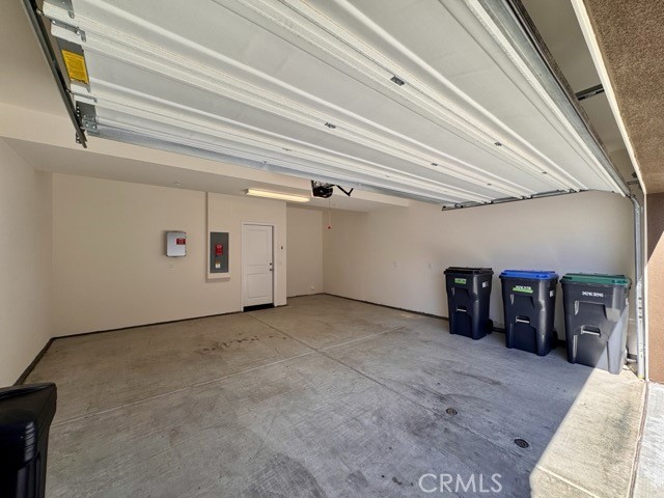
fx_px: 269
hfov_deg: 102.1
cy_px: 249
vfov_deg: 85.7
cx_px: 332
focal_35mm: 14
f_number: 2.2
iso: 40
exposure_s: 1/251
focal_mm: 2.22
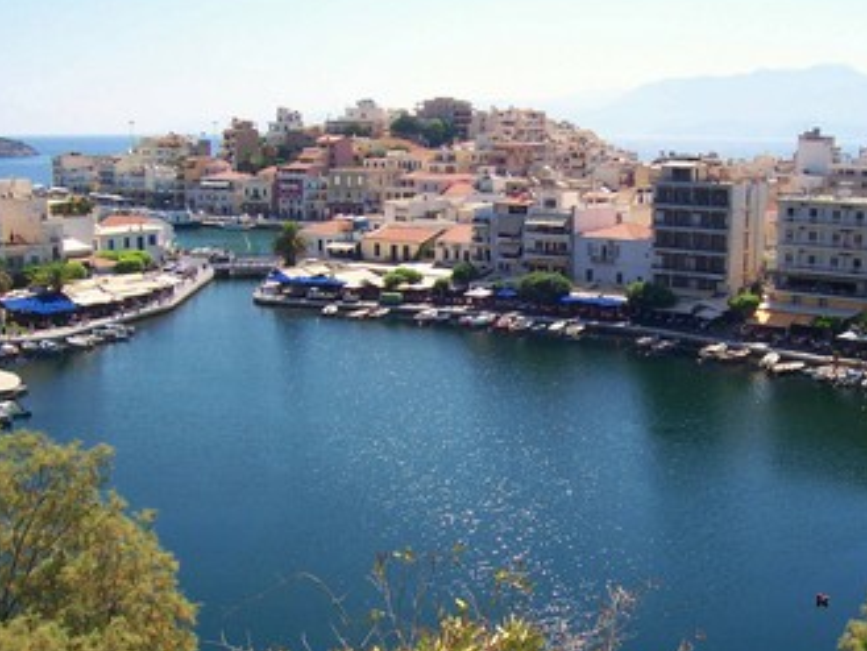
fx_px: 1127
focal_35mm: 45
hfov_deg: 41.9
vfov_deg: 32.2
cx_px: 517
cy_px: 356
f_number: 5.6
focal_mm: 5.6
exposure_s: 1/500
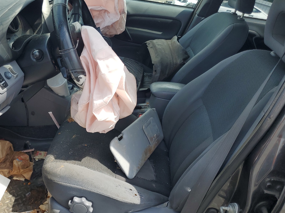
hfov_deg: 53.6
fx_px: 280
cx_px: 114
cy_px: 100
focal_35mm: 34
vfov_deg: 41.8
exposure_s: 1/1111
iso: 50
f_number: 1.5
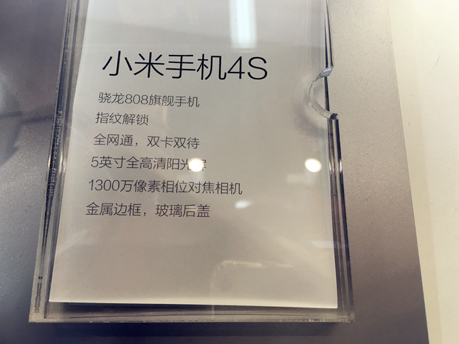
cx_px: 234
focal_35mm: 30
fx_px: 398
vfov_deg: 46.8
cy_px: 170
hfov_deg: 60.0
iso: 25
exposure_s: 1/33
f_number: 2.2
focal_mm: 4.15
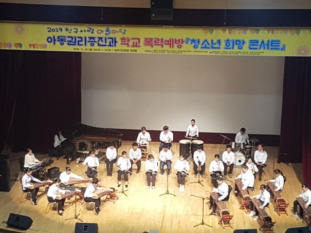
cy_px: 116
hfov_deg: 67.3
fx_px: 234
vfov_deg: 53.1
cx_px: 156
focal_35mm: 26
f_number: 1.7
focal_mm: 4.2
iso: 200
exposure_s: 1/60
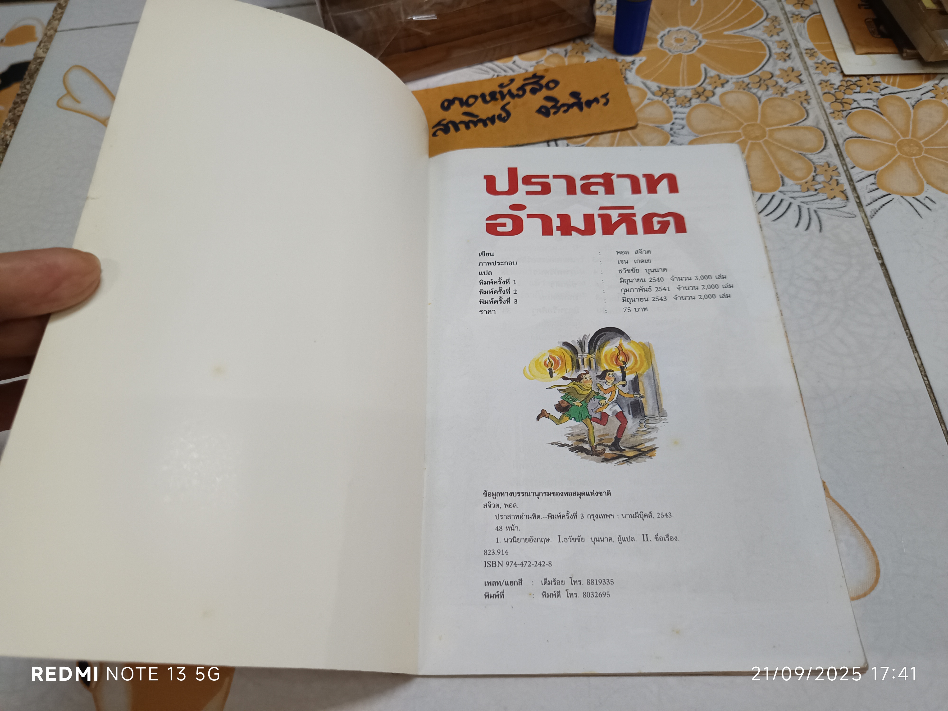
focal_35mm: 24
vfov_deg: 56.8
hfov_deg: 71.6
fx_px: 657
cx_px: 474
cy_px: 356
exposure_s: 1/50
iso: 936
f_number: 1.7
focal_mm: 5.31
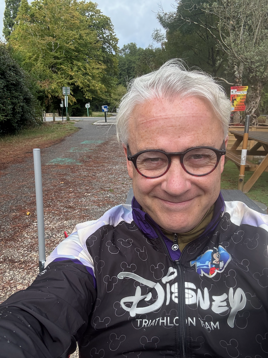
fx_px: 310
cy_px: 179
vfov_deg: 60.0
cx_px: 134
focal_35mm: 30
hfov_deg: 46.8
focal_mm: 2.69
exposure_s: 1/607
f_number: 1.9
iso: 25
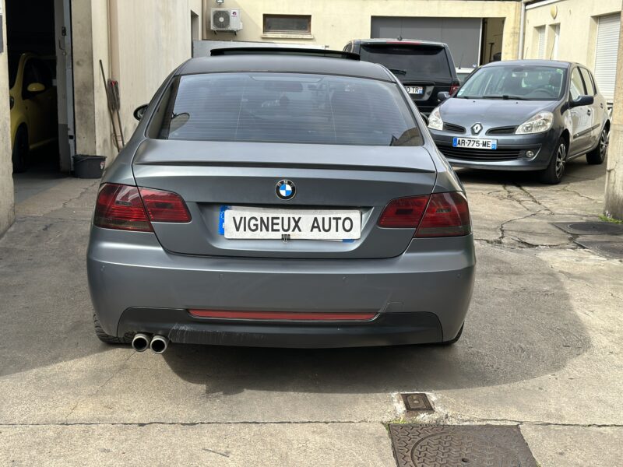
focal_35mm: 48
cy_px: 234
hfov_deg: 39.7
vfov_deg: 30.3
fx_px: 864
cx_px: 312
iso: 64
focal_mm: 6.86
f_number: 1.78
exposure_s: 1/1323
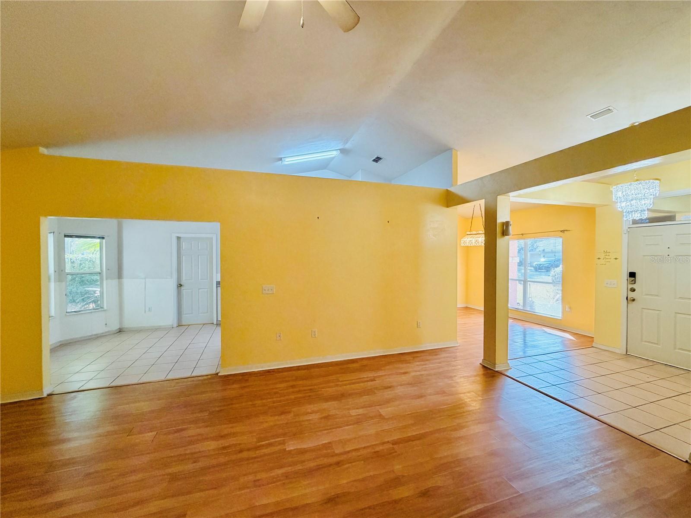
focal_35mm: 14
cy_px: 259
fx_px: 279
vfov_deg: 85.7
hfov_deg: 102.1
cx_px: 346
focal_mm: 2.22
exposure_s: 1/120
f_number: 2.2
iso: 320
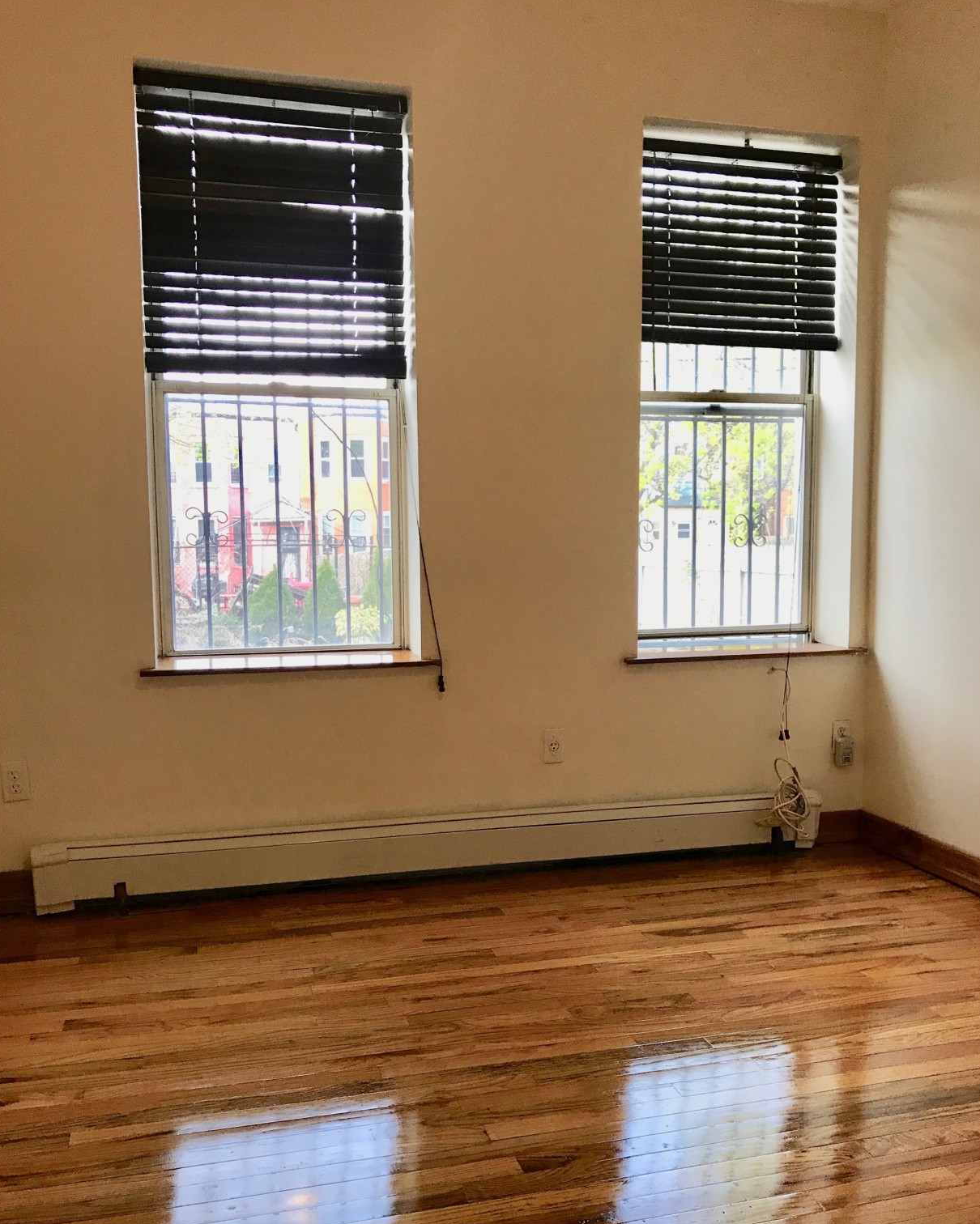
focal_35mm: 30
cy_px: 655
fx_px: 1087
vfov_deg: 58.7
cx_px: 499
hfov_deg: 48.5
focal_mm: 3.99
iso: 25
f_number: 1.8
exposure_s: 1/30
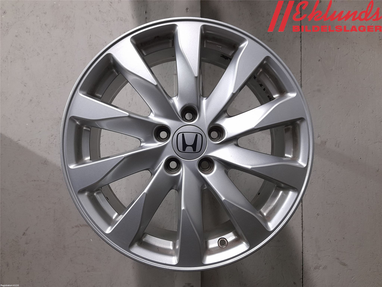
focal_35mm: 25
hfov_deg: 69.4
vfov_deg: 54.9
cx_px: 191
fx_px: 276
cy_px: 144
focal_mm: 4.6
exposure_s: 1/33
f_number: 2
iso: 400
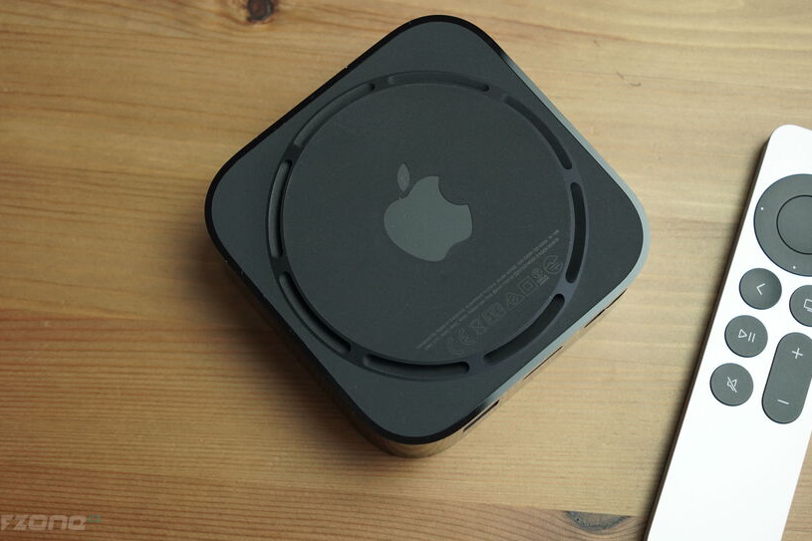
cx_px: 403
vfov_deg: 21.9
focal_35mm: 62
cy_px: 267
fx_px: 1398
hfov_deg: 32.4
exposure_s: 1/160
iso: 2000
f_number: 7.1
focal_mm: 61
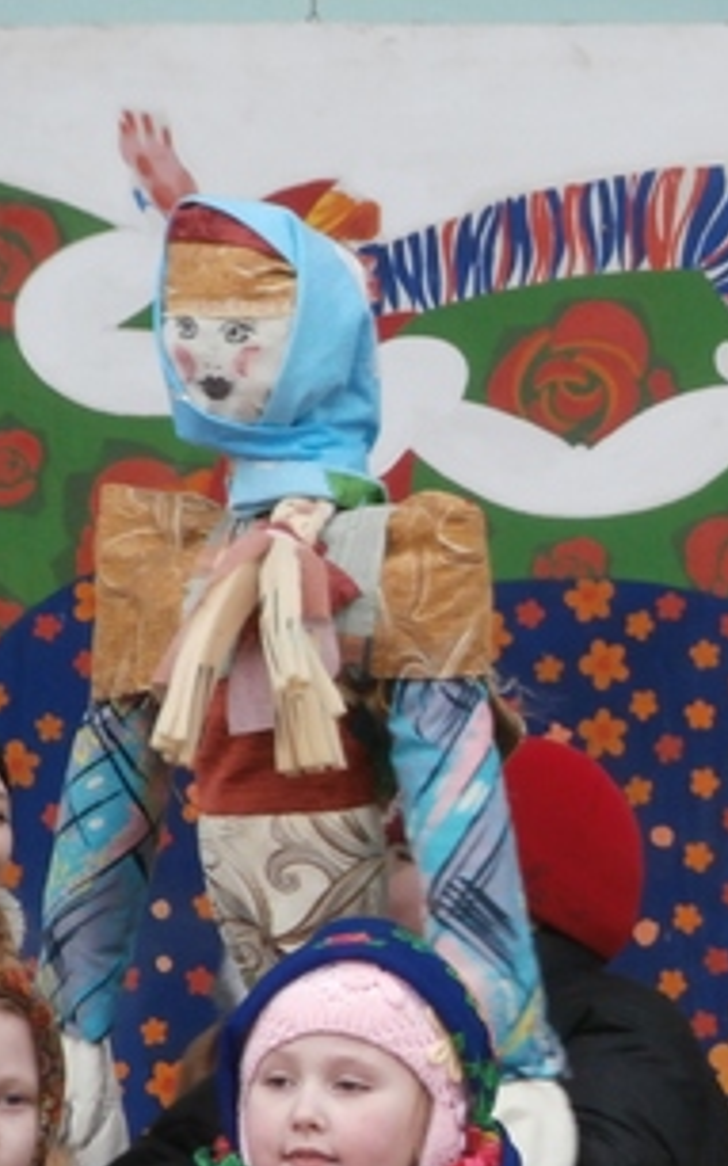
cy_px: 823
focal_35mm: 345
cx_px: 968
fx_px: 10962
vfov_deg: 6.1
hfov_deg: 3.8
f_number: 5.8
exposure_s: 1/80
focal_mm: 29.39
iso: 200
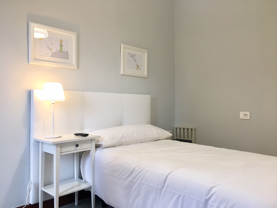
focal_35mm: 29
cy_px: 104
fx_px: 232
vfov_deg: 48.2
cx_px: 138
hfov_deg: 61.7
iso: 40
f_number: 2.2
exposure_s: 1/33
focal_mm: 4.15
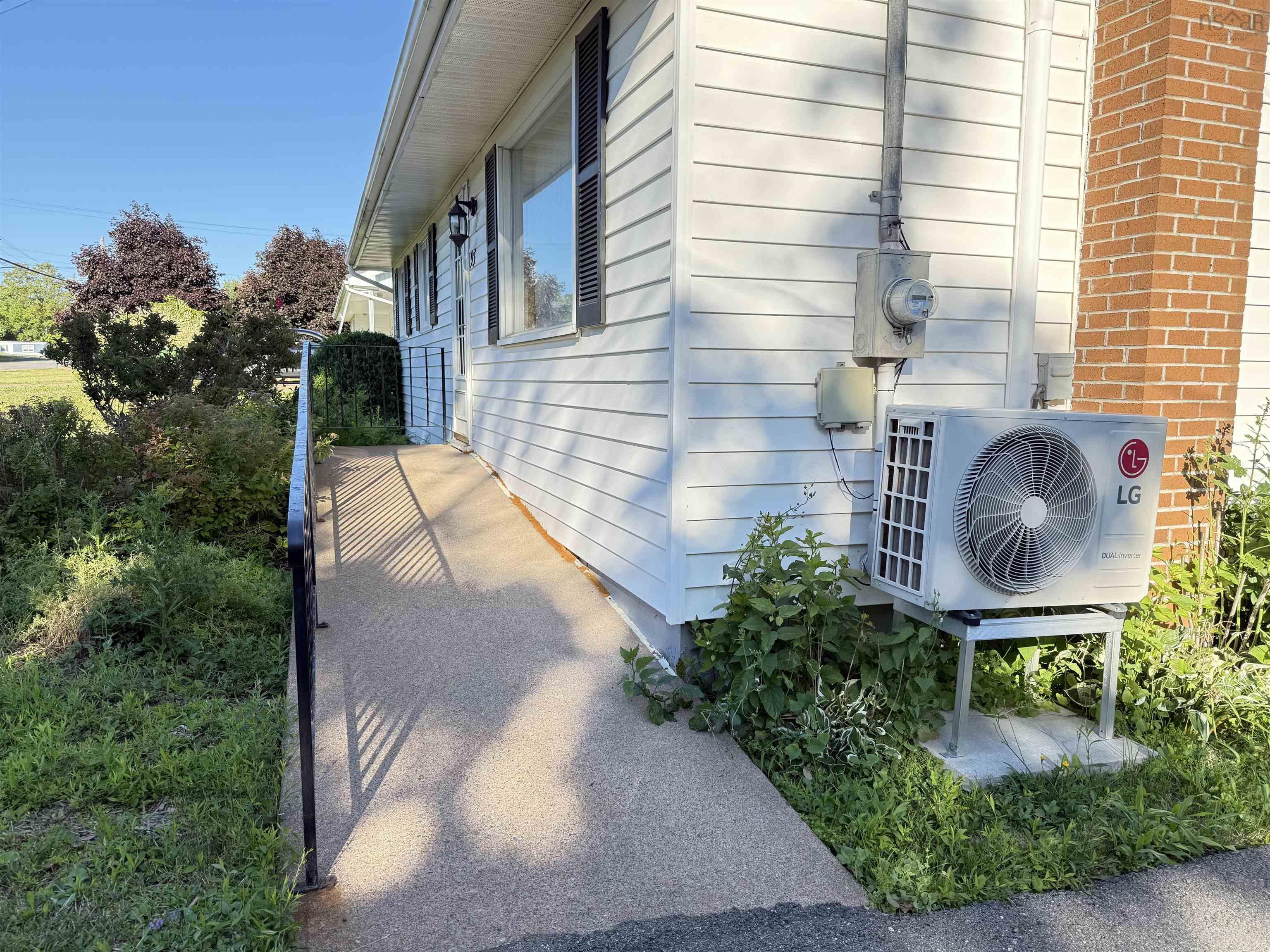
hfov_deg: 71.6
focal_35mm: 24
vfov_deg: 56.8
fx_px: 881
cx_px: 635
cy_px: 476
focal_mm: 6.76
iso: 100
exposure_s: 1/920
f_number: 1.78
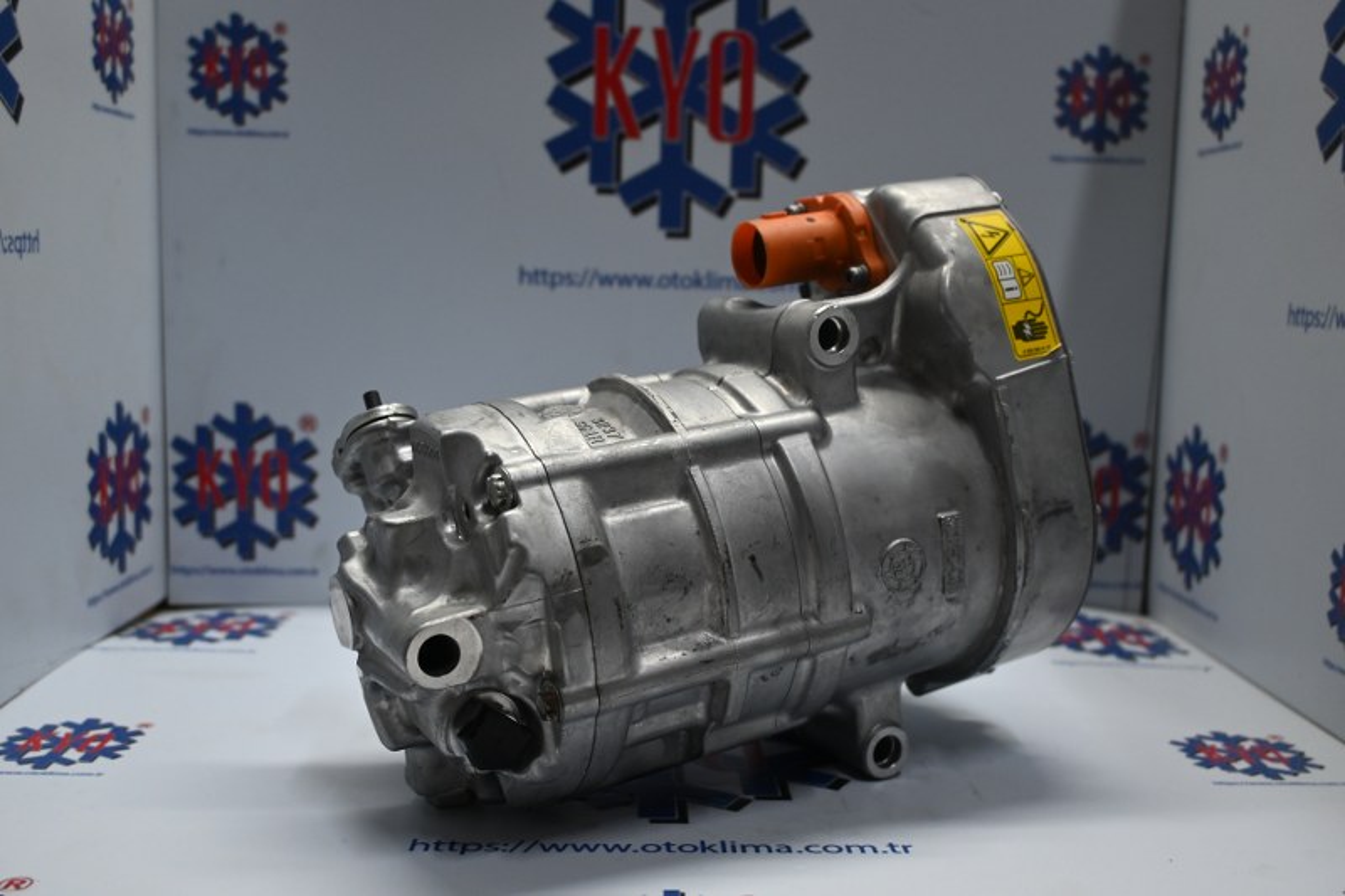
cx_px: 672
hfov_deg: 53.1
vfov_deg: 36.9
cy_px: 448
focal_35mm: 36
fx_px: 1345
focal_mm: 24
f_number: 4.2
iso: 720
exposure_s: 1/125
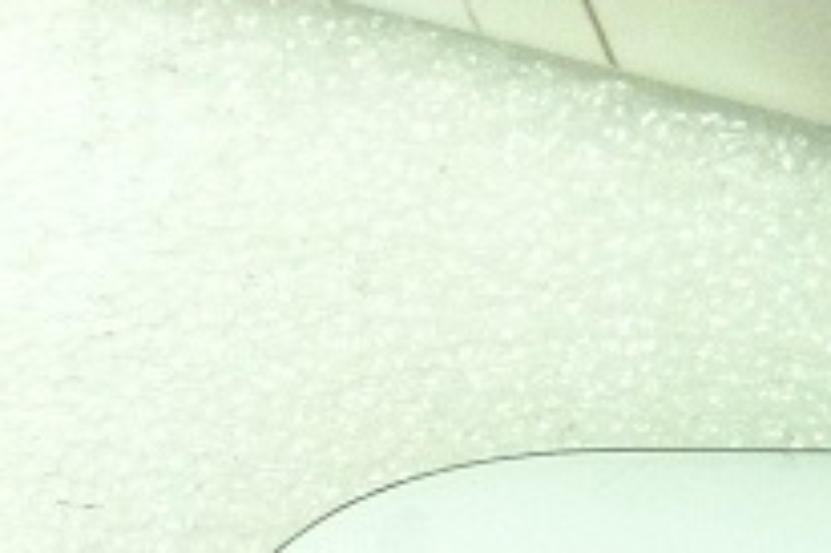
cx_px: 1271
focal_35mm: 113
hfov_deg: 16.4
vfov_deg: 11.6
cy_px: 848
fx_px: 2606
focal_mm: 3.85
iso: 160
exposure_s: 1/17
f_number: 2.8
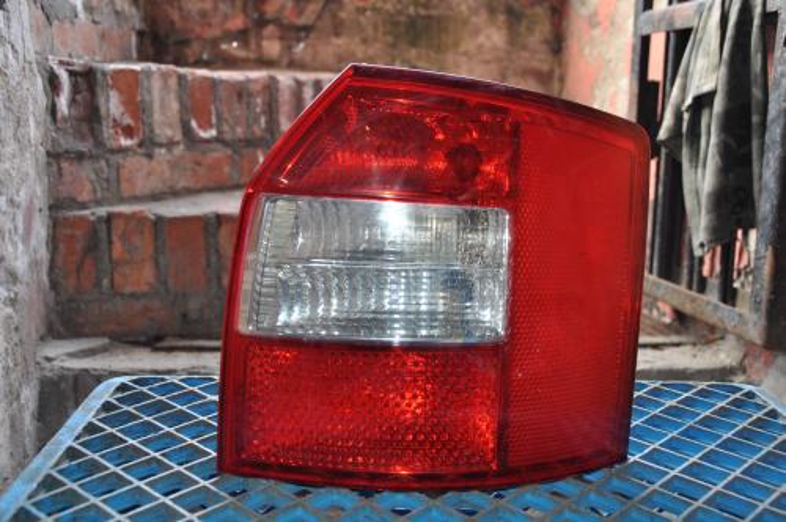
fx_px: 850
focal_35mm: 39
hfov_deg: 49.6
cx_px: 393
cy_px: 261
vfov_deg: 34.1
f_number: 4
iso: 720
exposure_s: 1/60
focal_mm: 26
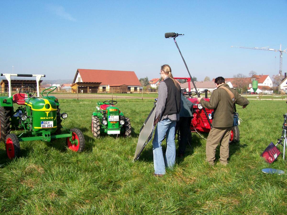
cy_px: 108
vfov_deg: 41.8
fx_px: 282
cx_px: 144
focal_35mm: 34
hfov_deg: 54.0
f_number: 5.1
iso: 80
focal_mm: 5.6
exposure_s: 1/340
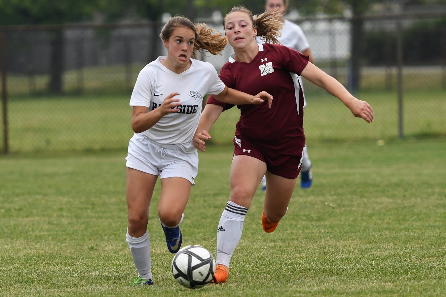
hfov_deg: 7.6
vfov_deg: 5.1
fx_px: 3345
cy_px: 148
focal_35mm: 270
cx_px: 223
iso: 110
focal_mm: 180
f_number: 3.2
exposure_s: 1/1000
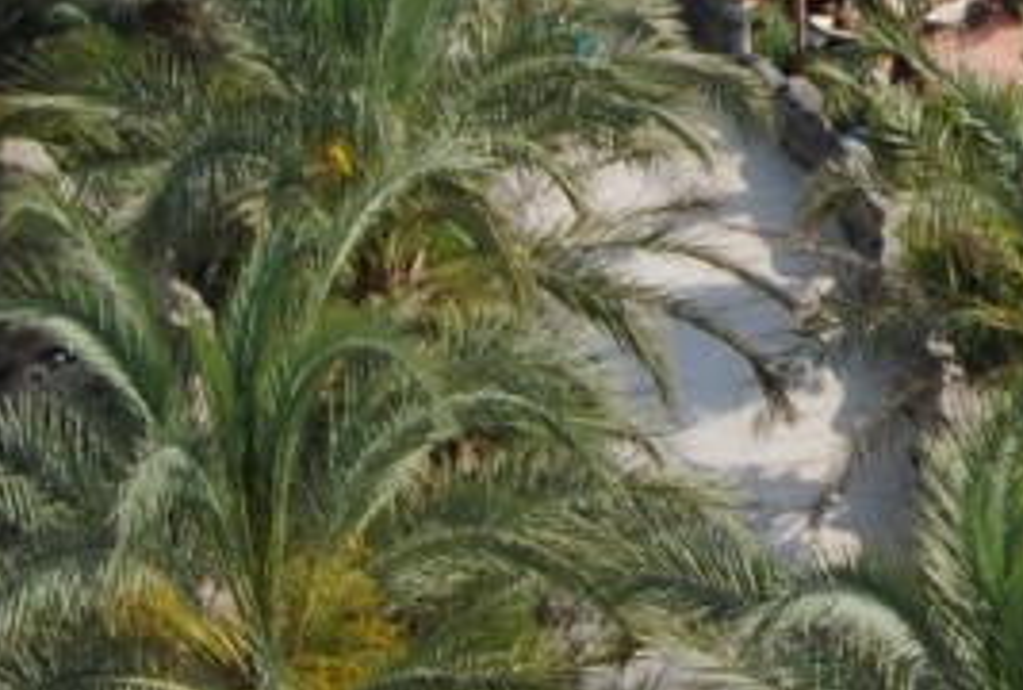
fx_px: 4391
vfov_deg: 8.9
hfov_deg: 12.7
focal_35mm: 154
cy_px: -100
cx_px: 1479
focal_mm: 24
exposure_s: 1/160
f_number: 6.3
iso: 100
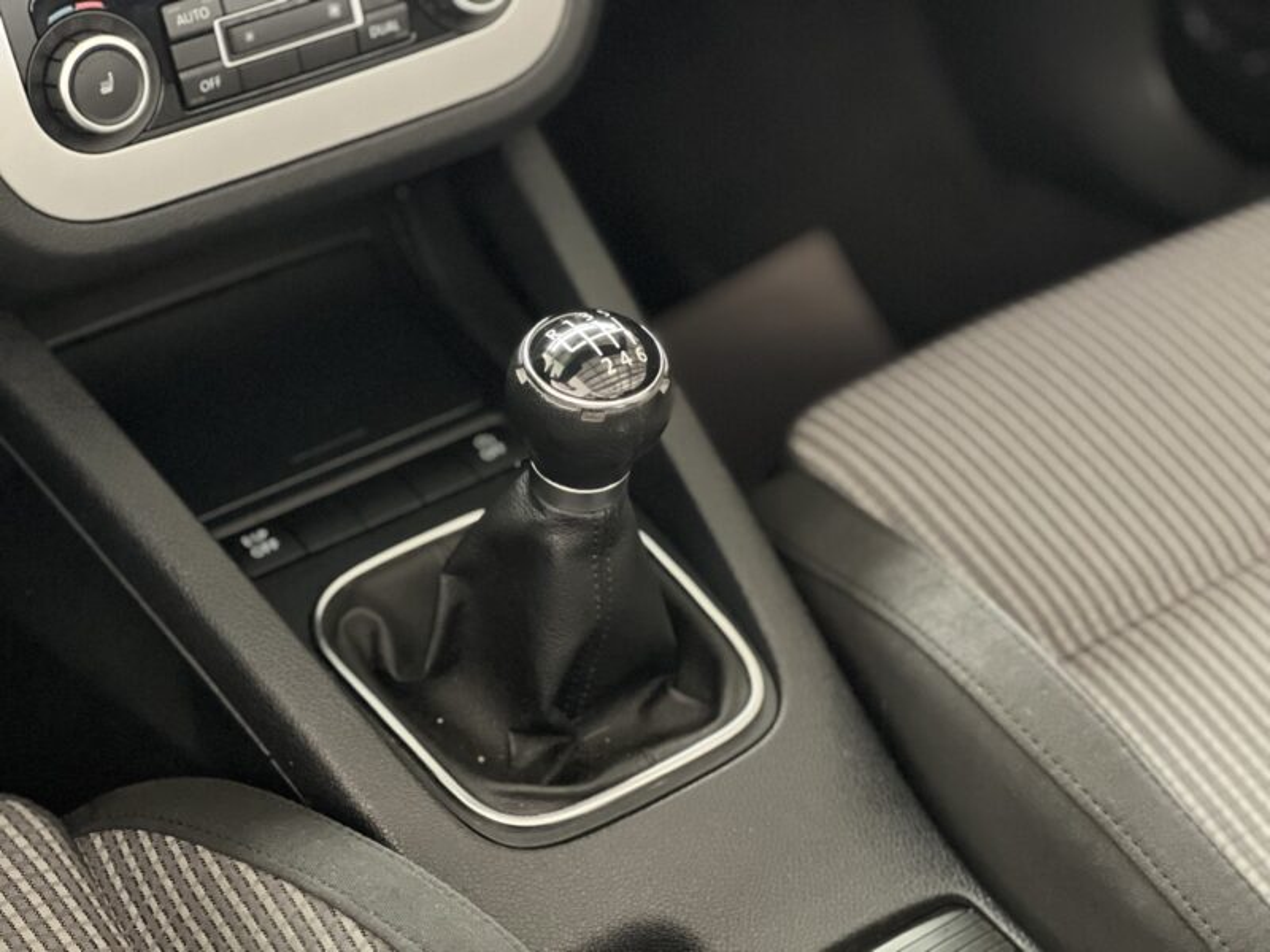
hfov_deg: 25.3
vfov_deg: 19.1
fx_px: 2825
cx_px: 635
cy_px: 476
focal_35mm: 77
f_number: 2.8
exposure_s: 1/15
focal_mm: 9
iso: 1250
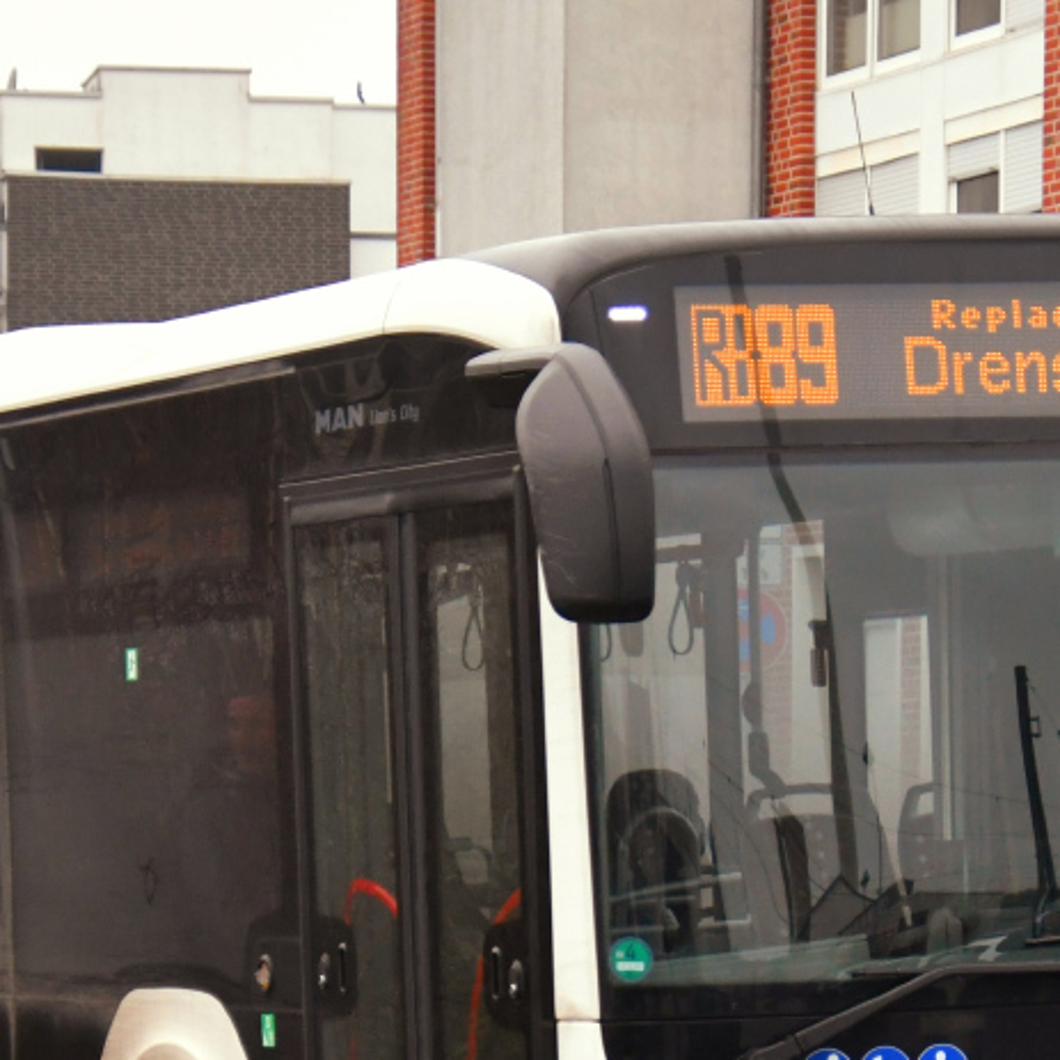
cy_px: 809
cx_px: 440
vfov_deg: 9.8
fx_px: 6201
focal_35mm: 179
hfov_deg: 9.8
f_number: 4.5
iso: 1600
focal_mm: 50
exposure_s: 1/1000
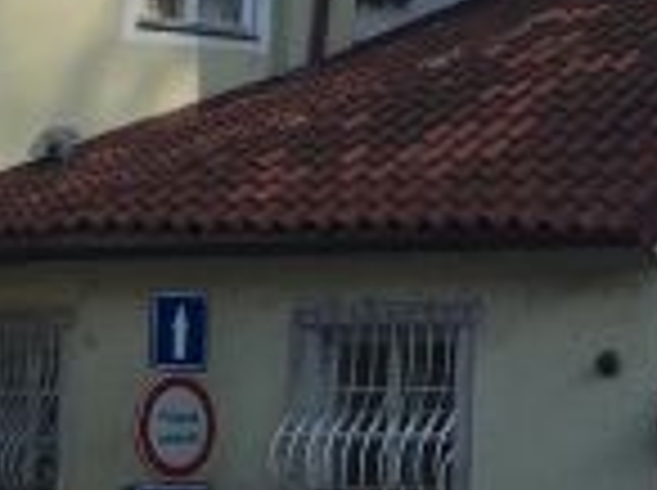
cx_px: 801
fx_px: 3771
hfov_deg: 9.8
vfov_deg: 7.4
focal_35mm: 199
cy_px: 103
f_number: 2.2
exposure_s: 1/810
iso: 25
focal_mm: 4.15
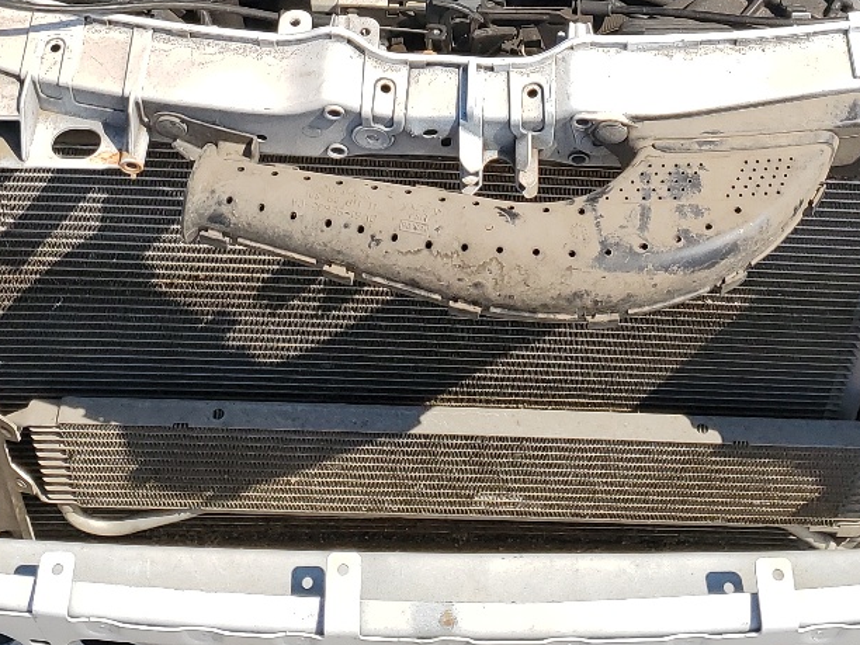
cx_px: 454
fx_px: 1689
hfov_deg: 28.6
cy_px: -159
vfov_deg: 20.1
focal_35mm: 68
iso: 50
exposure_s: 1/3333
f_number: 1.5
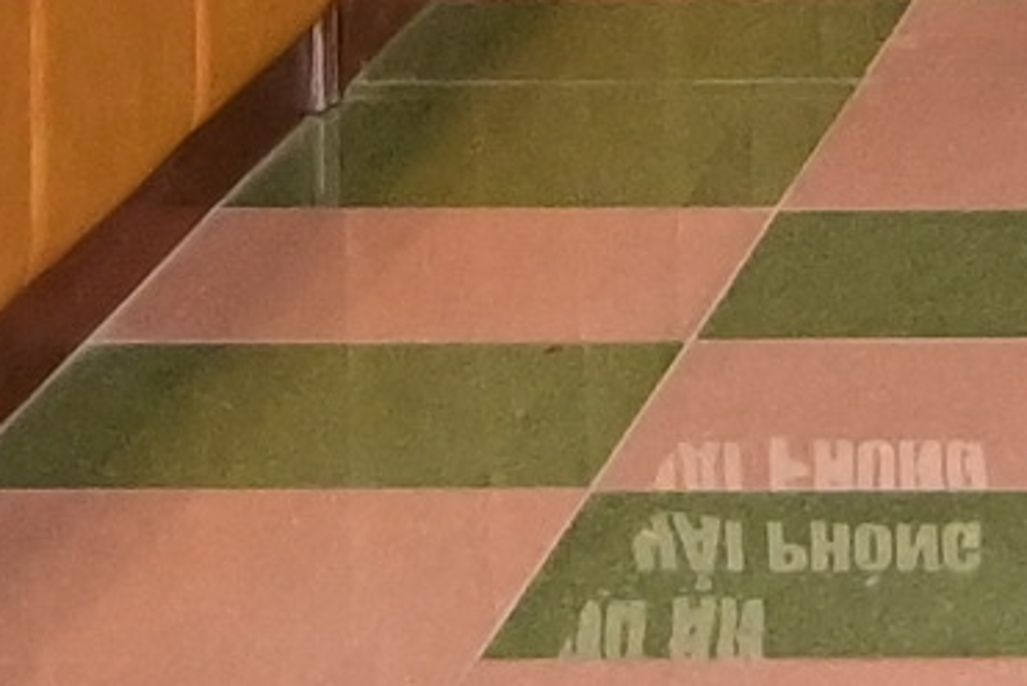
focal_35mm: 286
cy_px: -1383
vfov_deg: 4.6
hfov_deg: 7.0
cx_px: 1976
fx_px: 8165
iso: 2500
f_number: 4.5
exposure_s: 1/200
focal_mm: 24
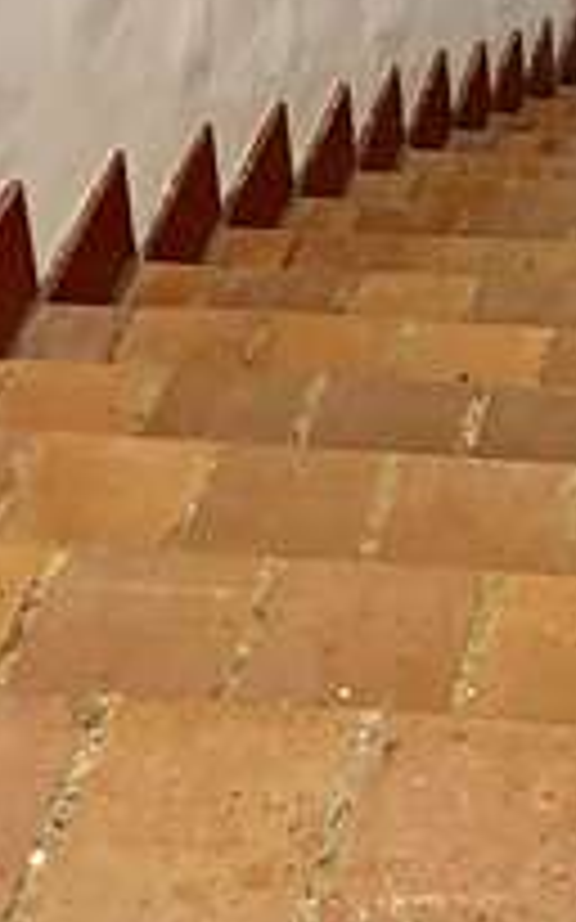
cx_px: 756
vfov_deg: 16.9
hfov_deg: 12.3
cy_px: -720
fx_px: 2589
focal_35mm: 103
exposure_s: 1/60
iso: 250
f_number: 1.8
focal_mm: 4.25
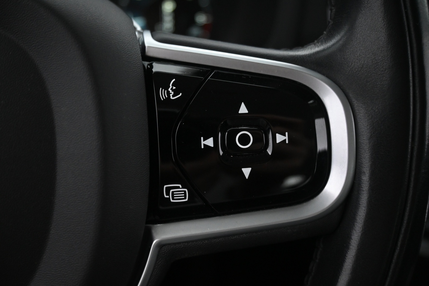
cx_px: 214
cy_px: 143
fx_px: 411
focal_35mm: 34
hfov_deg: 55.1
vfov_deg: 38.4
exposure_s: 1/40
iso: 2500
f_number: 4.2
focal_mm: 23
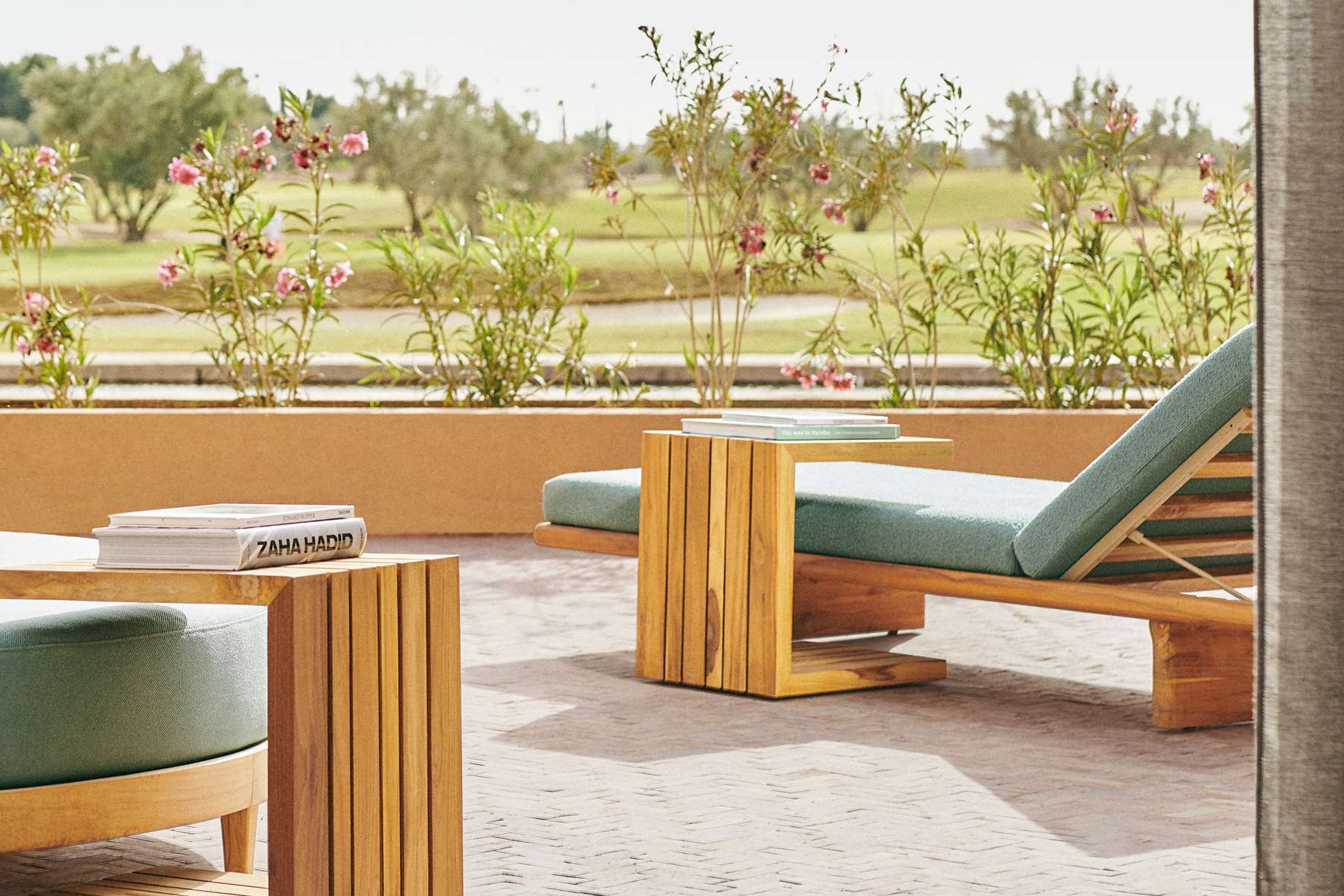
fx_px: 3994
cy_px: 222
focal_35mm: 107
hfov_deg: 18.9
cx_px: 274
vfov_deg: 12.8
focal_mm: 50
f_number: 4
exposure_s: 1/400
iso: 100
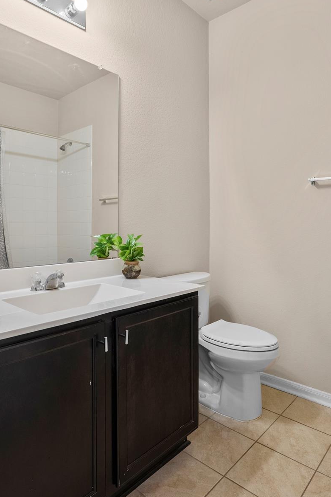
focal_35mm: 21
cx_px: 182
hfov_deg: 59.4
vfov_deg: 81.0
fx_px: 290
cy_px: 227
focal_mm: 16
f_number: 7.1
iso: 400
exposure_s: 1/2.5
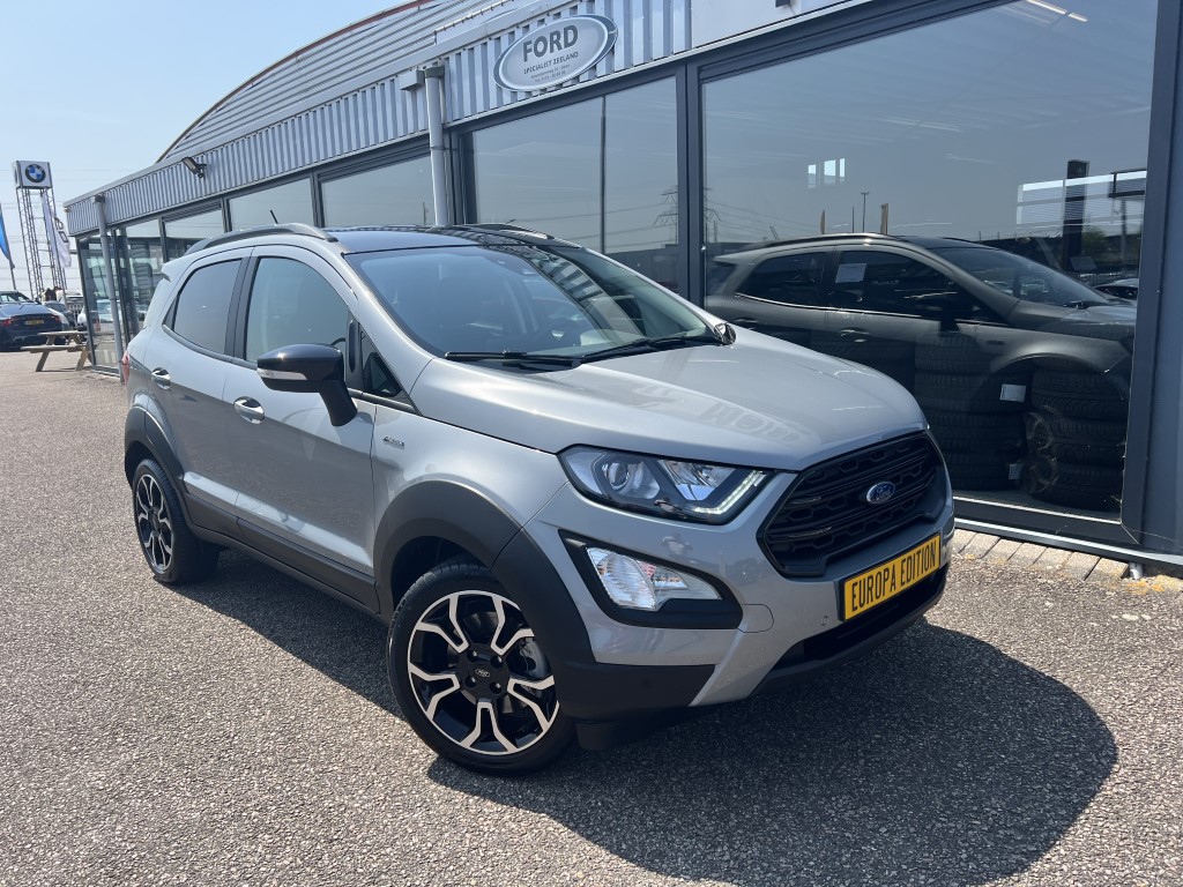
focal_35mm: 26
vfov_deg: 53.1
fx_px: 889
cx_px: 592
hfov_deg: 67.3
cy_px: 444
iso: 50
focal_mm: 5.7
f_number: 1.5
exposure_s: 1/2762
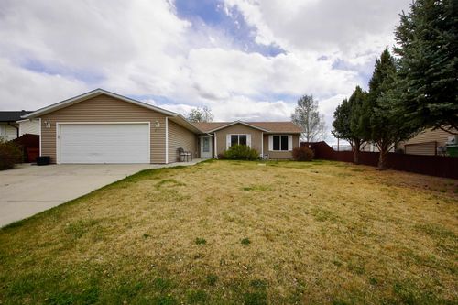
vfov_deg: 73.7
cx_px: 229
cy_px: 152
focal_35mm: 16
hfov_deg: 96.8
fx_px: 203
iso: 100
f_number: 10
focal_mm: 11
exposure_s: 1/160
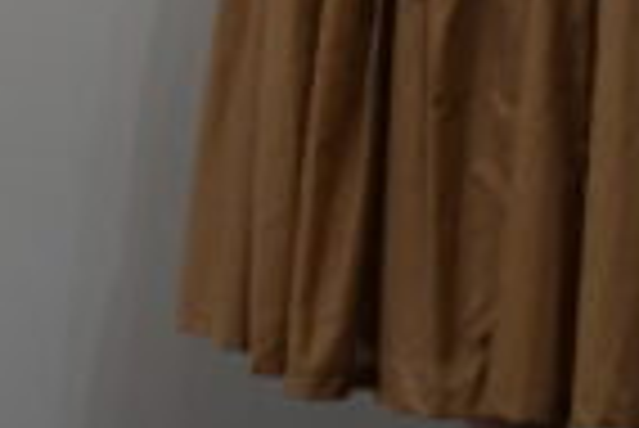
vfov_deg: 8.0
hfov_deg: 11.8
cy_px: -20
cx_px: 634
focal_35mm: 172
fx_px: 3056
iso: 4000
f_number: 5
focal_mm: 23.3
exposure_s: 1/100
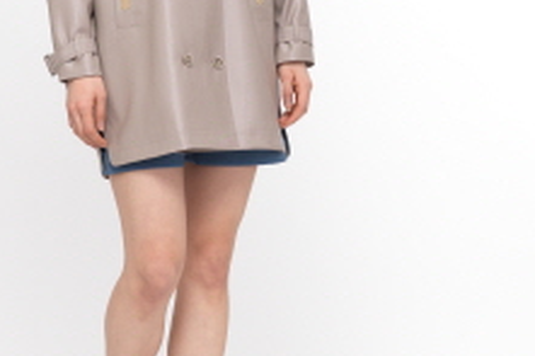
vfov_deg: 7.8
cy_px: -82
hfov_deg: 11.7
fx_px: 2599
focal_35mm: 175
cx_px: 133
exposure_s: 1/250
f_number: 9
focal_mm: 80
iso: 100
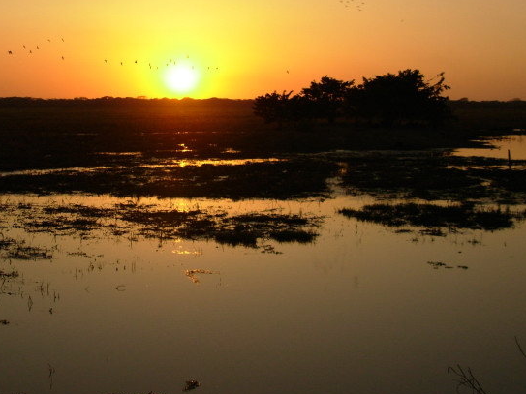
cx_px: 173
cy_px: 132
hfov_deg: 34.0
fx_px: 851
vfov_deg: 26.0
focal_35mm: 56
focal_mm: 6.3
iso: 50
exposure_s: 1/813
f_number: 2.9
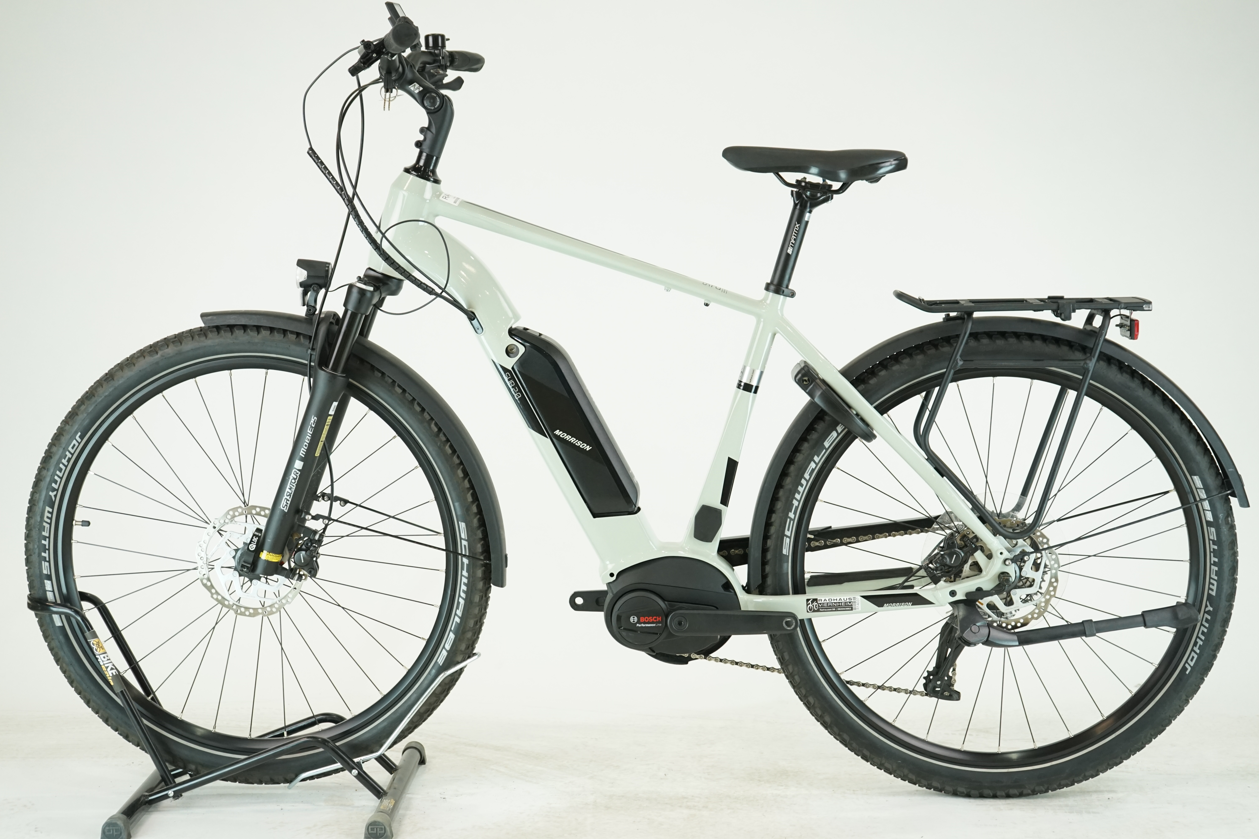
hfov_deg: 37.5
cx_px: 630
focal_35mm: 53
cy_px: 420
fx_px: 1853
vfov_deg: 25.5
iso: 1600
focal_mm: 53
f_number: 5.6
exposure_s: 1/200
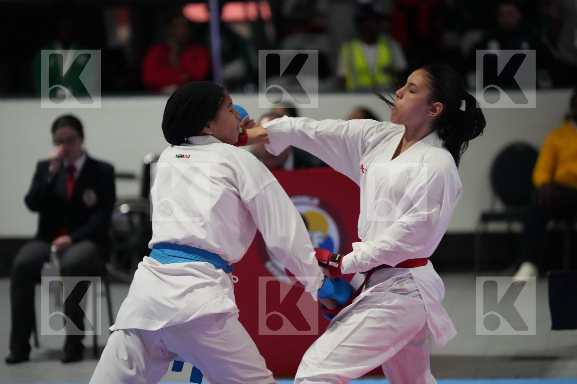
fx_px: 2644
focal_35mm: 165
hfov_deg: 12.5
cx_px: 288
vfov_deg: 8.3
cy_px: 192
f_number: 2.8
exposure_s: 1/800
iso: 8000
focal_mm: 165
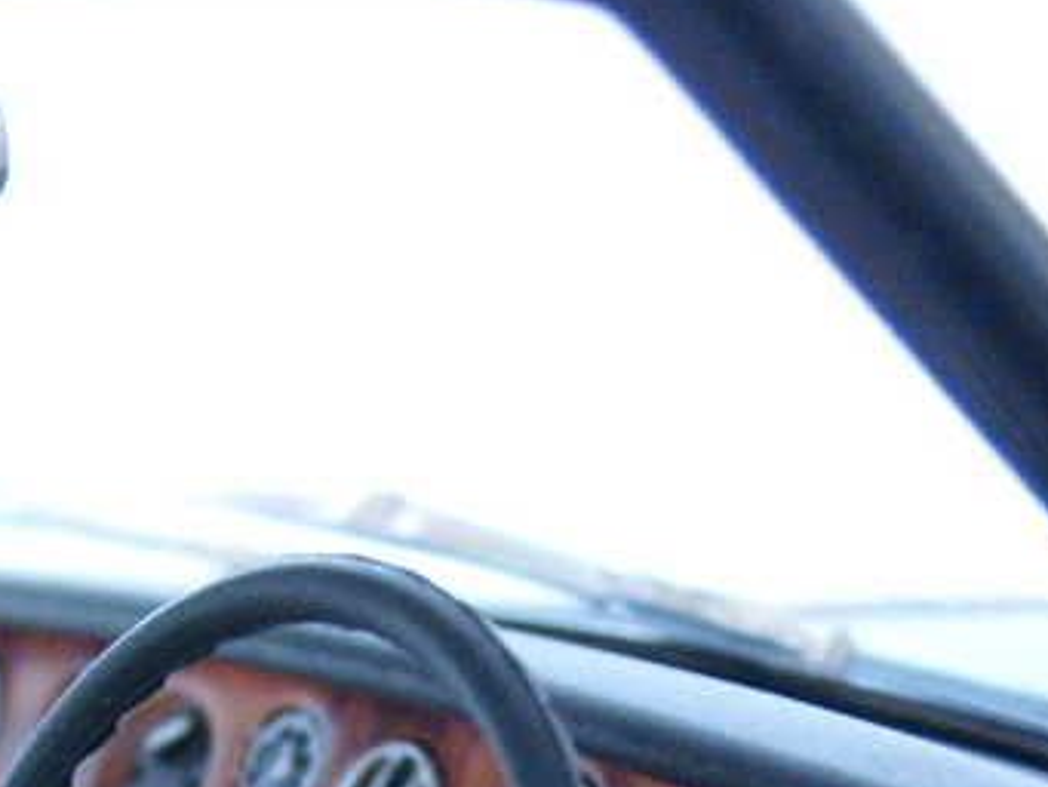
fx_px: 3180
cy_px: 1116
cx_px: 381
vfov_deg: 13.4
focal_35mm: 105
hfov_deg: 18.7
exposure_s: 1/30
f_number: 2.8
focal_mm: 5.8
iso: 200
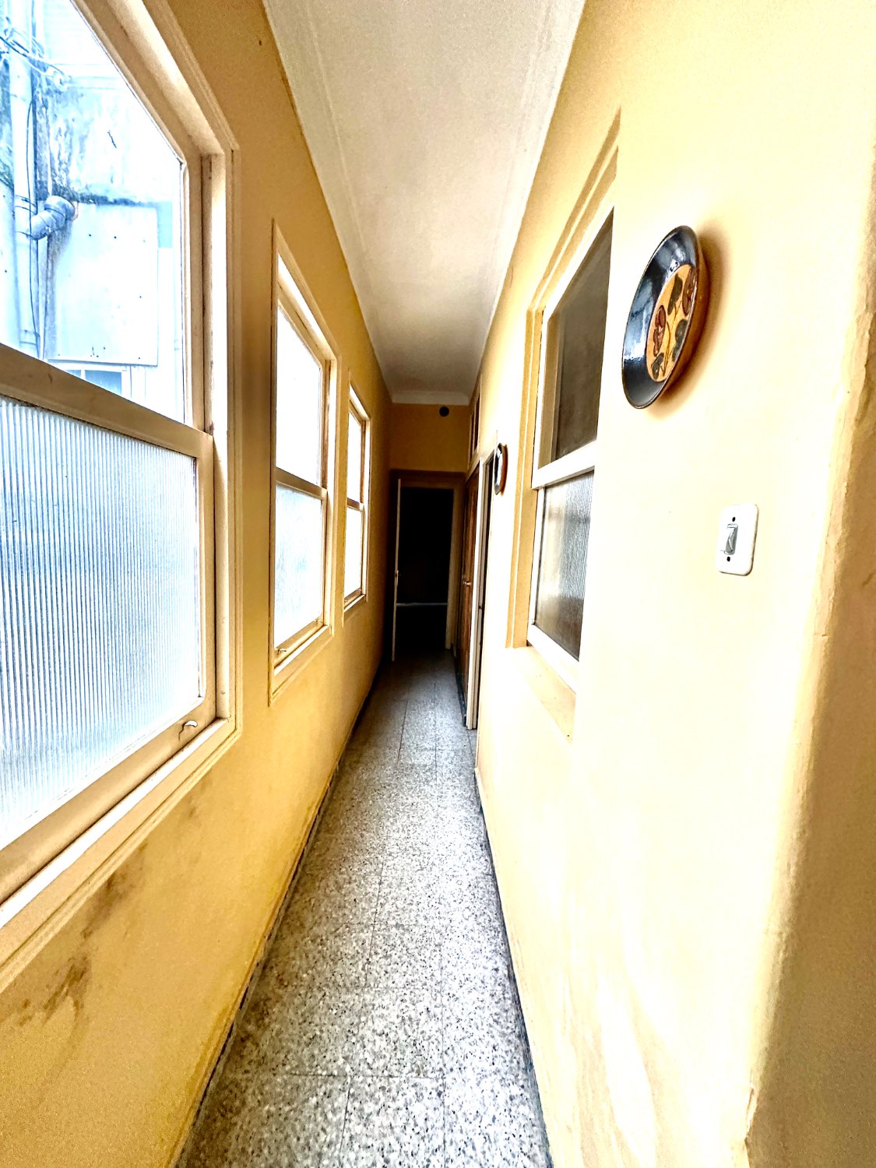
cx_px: 438
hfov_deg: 85.7
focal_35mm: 14
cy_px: 584
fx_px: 472
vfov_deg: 102.1
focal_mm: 2.22
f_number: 2.2
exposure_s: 1/60
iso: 500
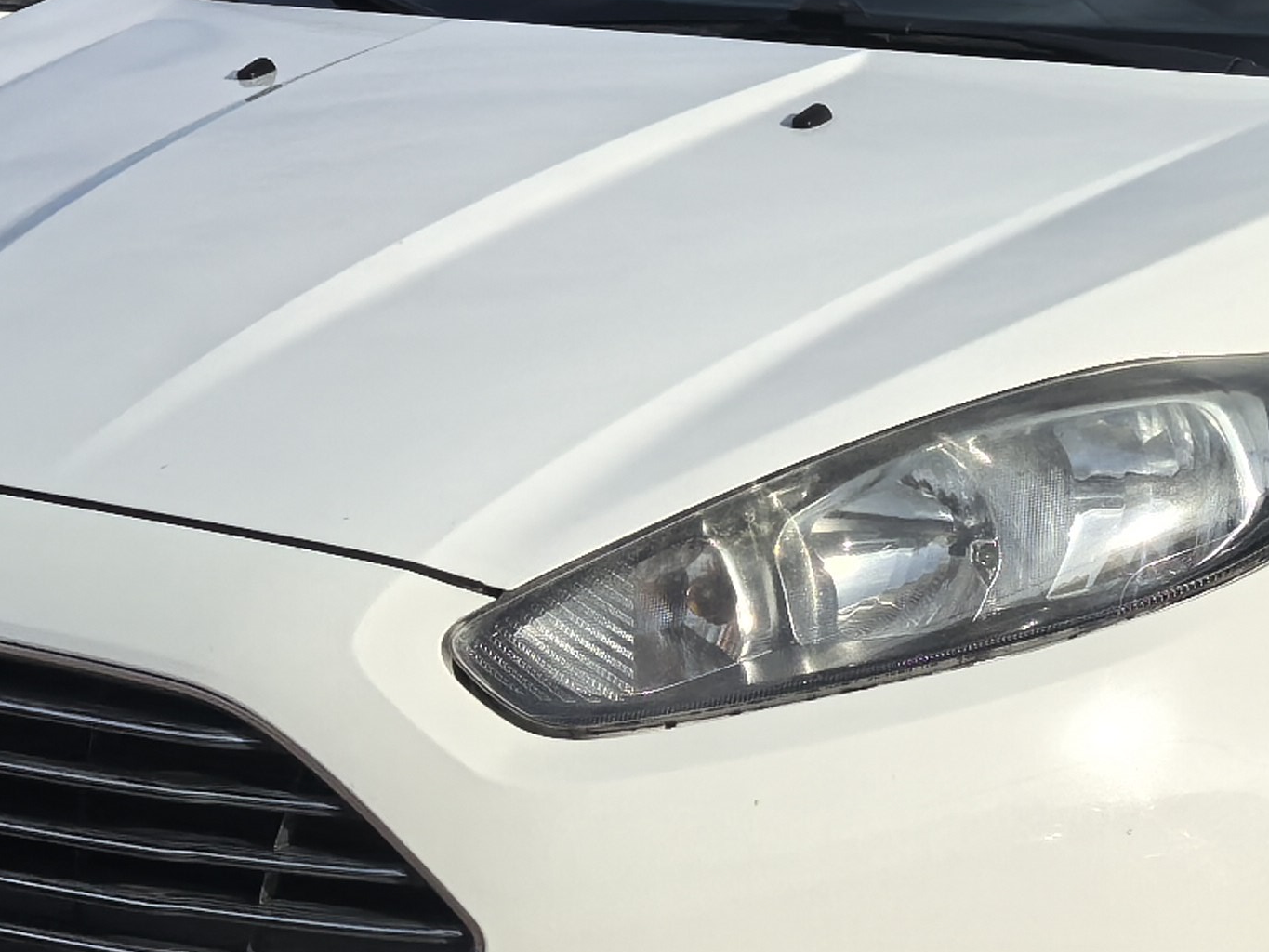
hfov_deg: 17.1
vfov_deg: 12.9
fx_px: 4180
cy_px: 869
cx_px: 1084
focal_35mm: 114
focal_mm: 5.35
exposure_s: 1/6211
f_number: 1.8
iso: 50
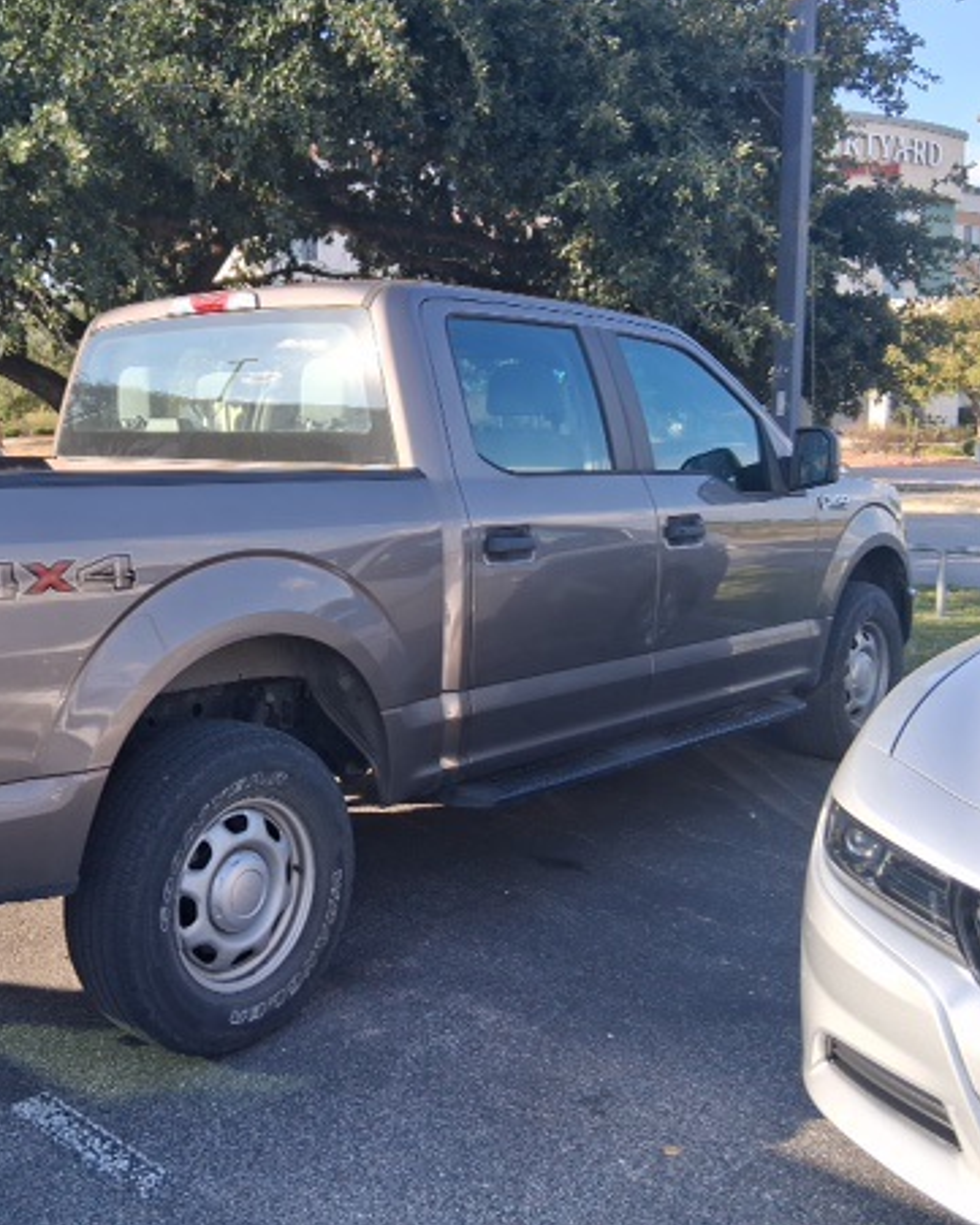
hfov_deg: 40.4
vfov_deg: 50.2
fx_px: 1305
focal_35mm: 36
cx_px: 293
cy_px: 576
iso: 25
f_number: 1.8
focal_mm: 3.98
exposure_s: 1/247
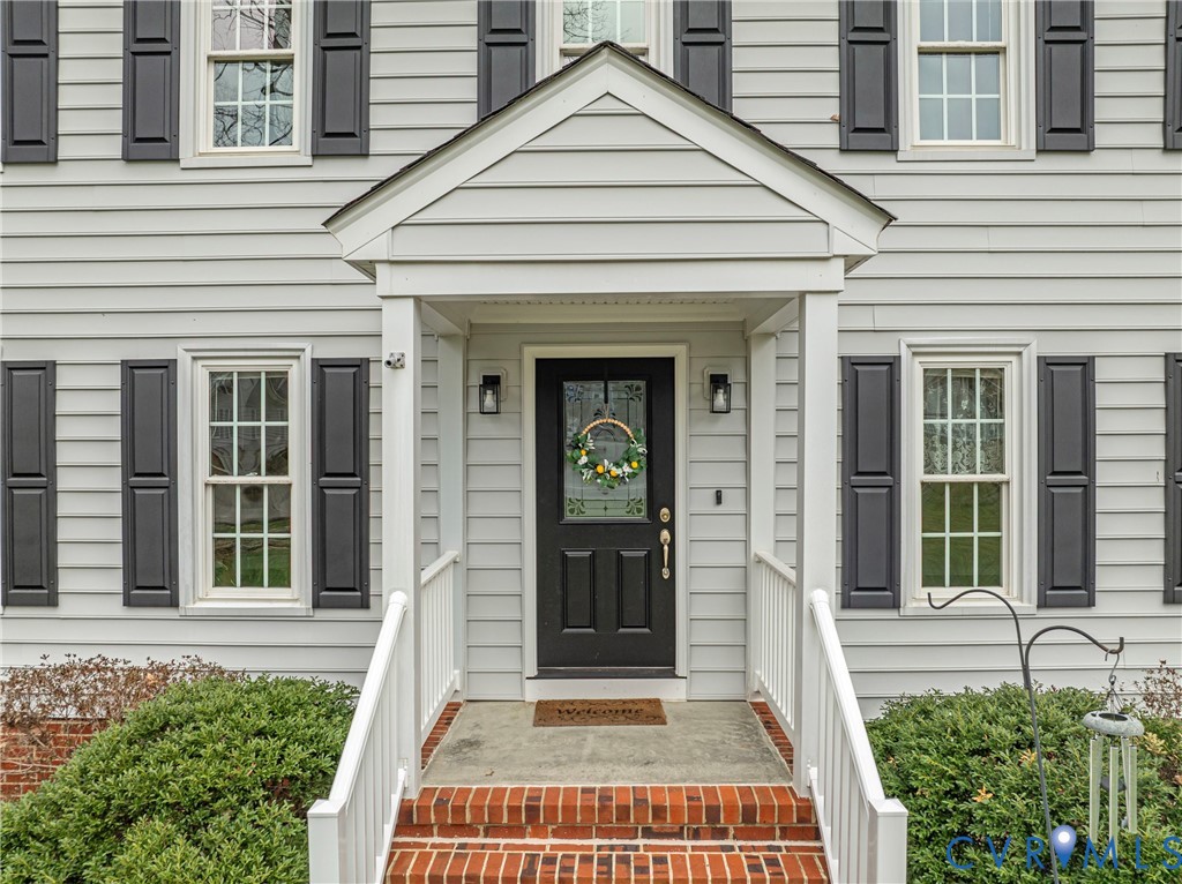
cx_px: 591
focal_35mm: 24
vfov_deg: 56.7
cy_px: 442
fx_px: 819
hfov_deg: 71.6
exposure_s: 1/200
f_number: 4.5
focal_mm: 12.29
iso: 100
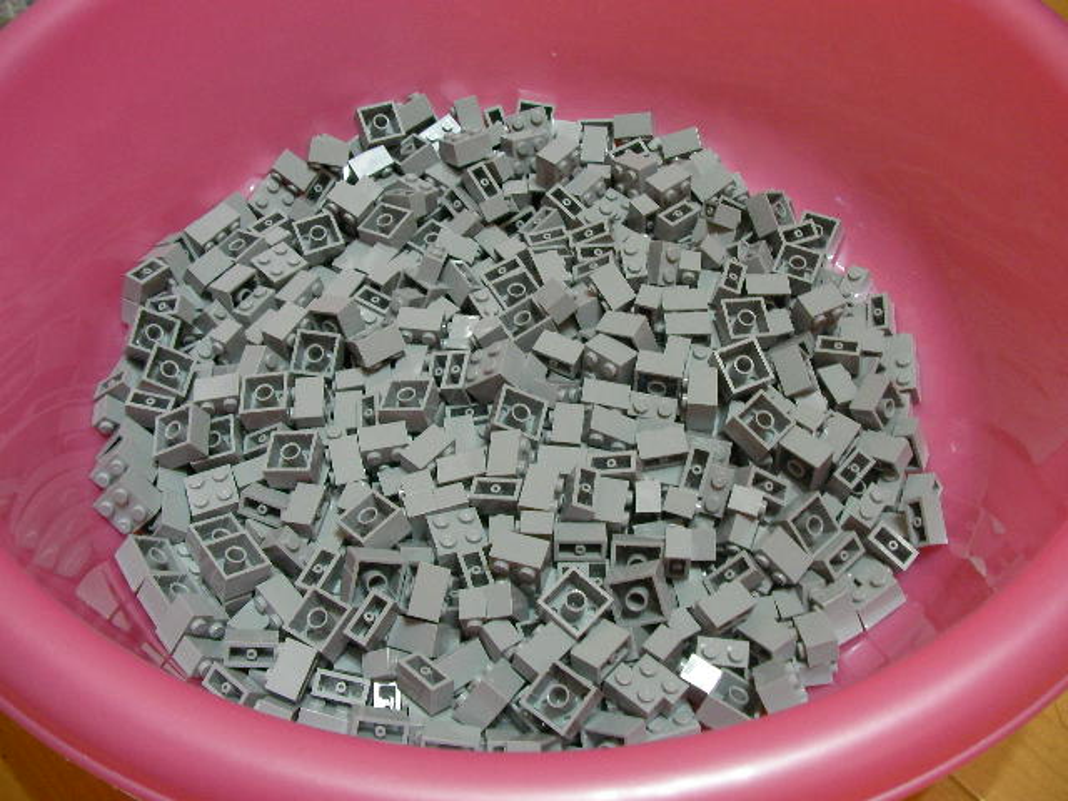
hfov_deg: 49.0
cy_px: 400
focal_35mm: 38
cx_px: 534
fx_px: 1172
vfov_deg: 37.7
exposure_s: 1/5.5
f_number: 3.5
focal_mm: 6.3
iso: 200
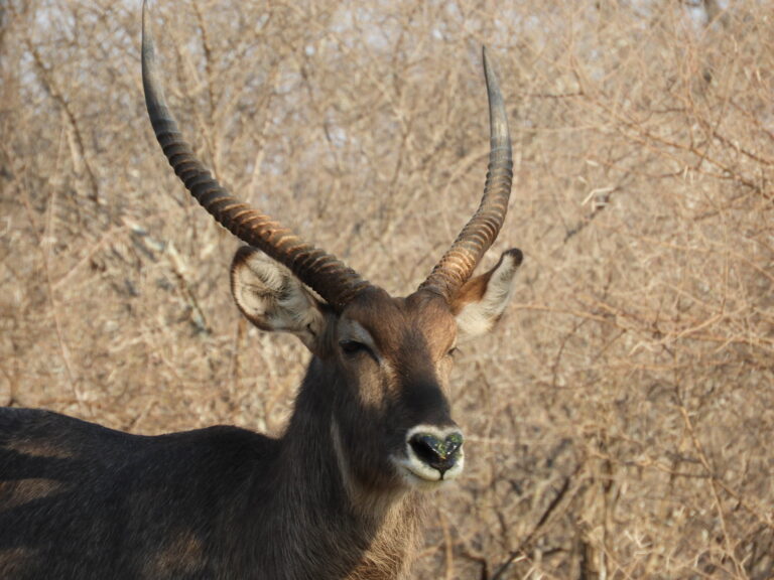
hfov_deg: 3.3
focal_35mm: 600
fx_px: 13416
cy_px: 290
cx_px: 387
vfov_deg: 2.5
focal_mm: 107.5
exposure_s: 1/250
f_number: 5.6
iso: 140
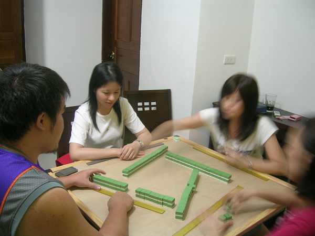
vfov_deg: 40.7
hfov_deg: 52.6
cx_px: 158
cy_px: 118
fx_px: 318
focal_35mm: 35
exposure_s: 1/3.7
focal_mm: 5.4
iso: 79
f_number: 2.8
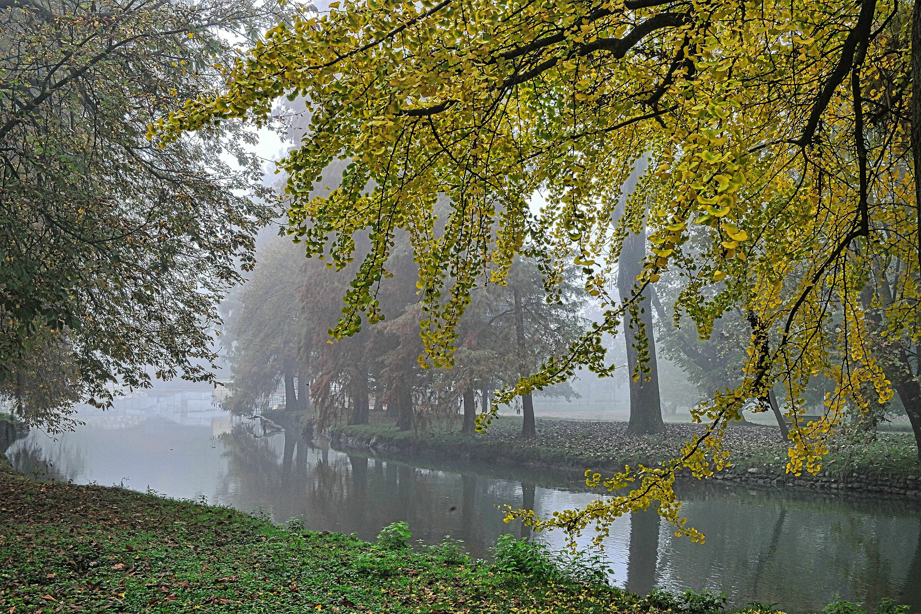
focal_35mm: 35
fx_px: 895
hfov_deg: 54.4
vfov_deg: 37.9
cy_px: 307
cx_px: 460
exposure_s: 1/100
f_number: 16
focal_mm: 35
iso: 1000
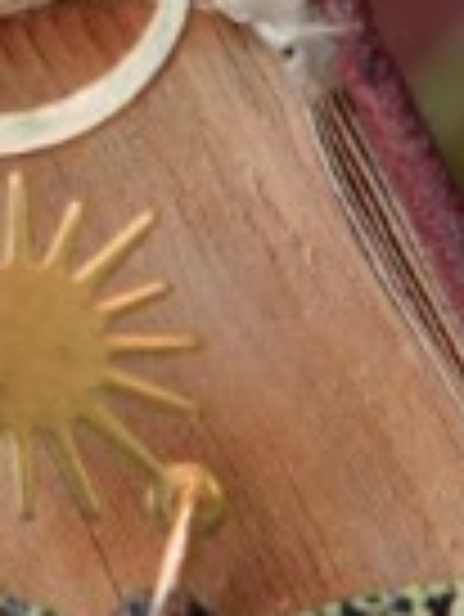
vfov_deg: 4.8
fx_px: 7370
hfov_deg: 3.6
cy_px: 706
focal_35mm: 413
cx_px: 1099
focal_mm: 34
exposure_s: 1/60
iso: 640
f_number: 4.5
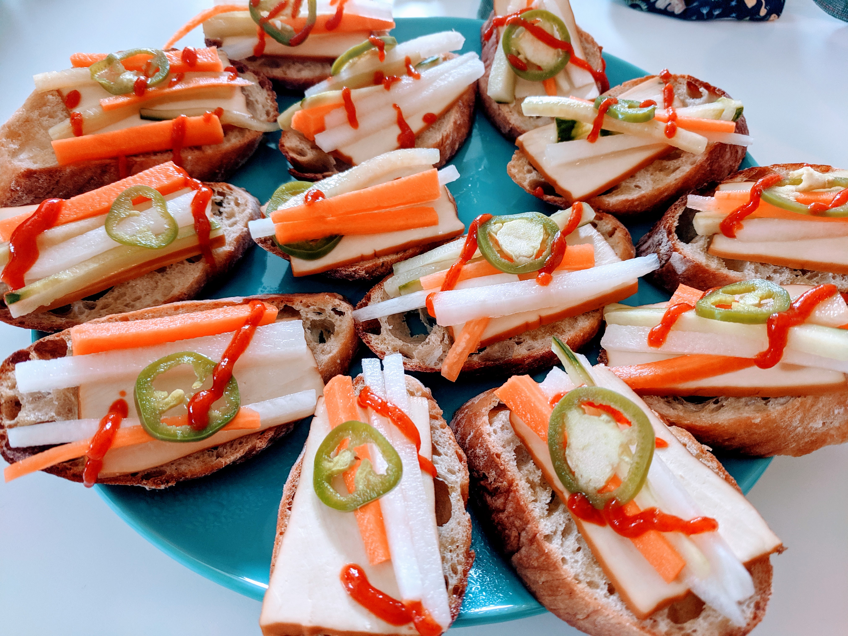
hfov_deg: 67.3
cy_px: 318
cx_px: 424
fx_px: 637
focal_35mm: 26
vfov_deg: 53.1
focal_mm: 4.67
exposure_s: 1/60
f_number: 2
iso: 249
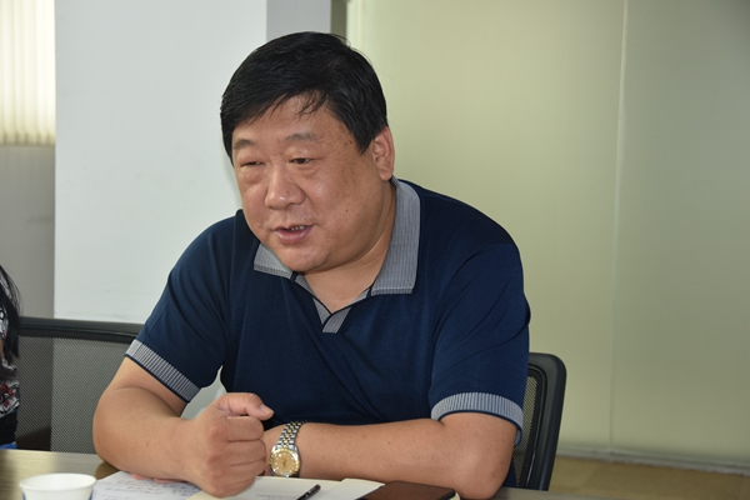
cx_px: 375
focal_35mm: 78
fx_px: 1625
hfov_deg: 26.0
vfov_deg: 17.5
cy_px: 250
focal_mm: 52
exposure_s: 1/125
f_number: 4.8
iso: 500
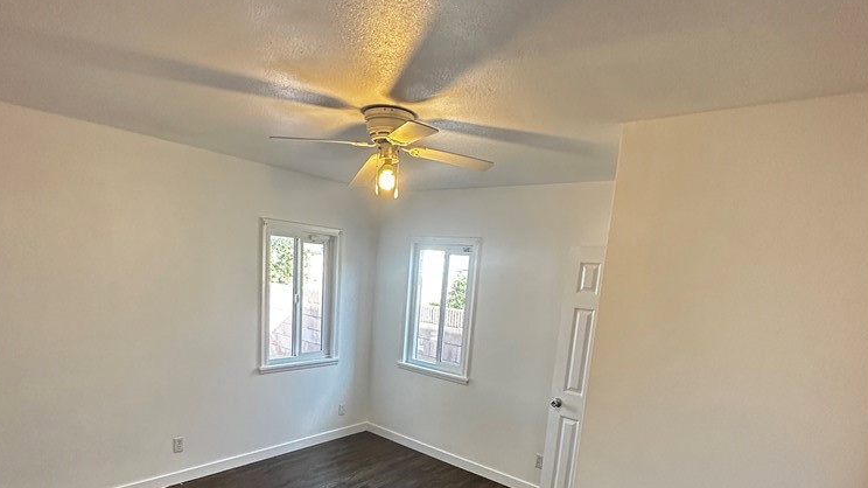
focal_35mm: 21
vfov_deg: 51.6
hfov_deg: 83.9
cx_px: 432
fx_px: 483
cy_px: 358
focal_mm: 2.22
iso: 320
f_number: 2.2
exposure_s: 1/120
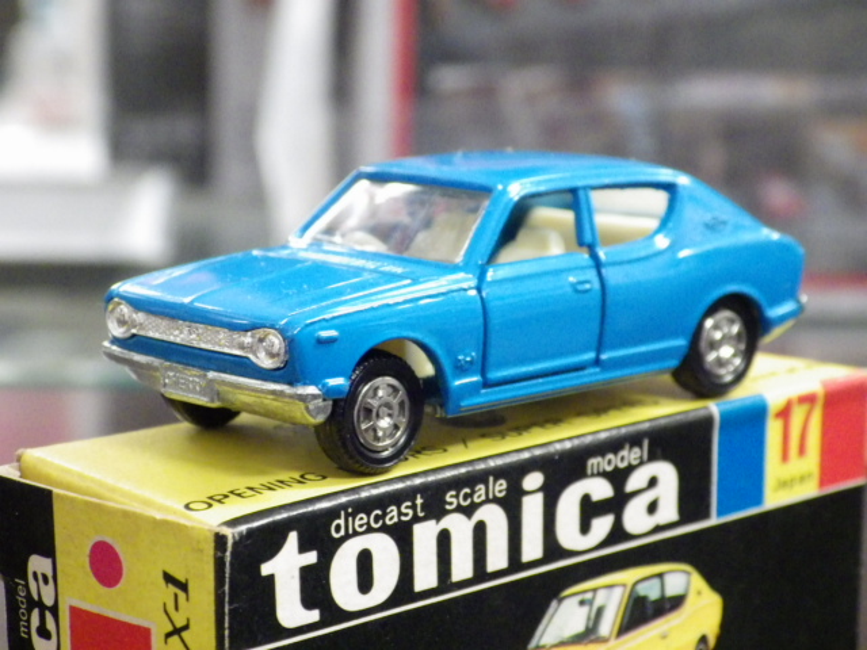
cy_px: 325
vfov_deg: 14.4
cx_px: 434
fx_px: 2580
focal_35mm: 103
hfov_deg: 19.1
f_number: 4.6
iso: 1600
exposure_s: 1/25
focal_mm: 18.4
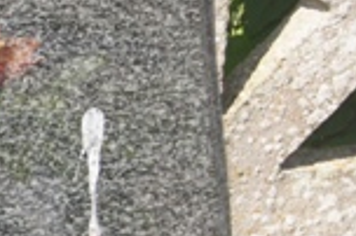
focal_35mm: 284
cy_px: 189
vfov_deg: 4.8
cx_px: -286
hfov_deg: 7.1
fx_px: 2806
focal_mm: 45
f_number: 13
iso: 200
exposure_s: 1/160
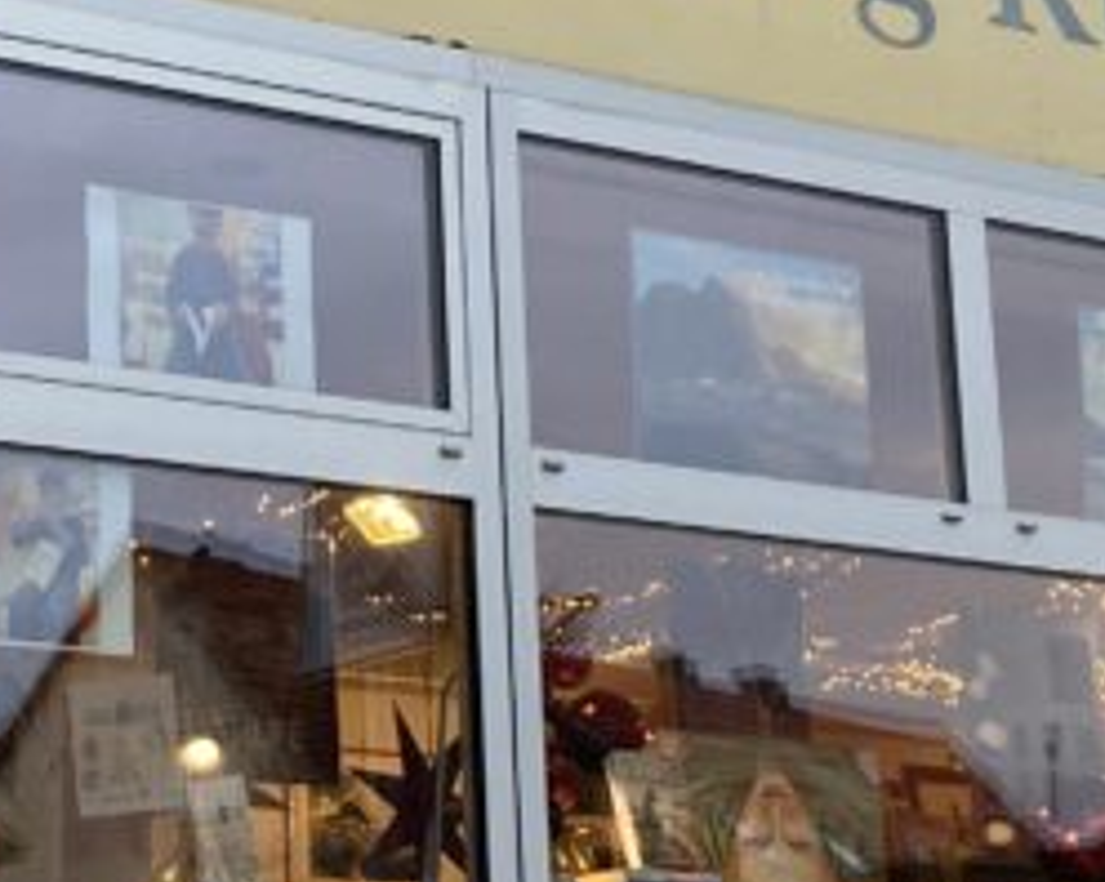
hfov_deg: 16.9
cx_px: 223
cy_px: 379
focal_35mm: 113
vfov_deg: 13.6
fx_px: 3693
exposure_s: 1/121
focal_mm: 3.99
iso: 50
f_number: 1.8
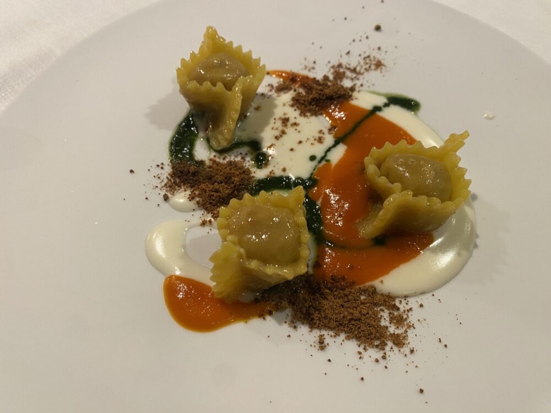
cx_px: 276
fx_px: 398
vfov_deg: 54.9
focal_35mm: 25
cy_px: 206
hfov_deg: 69.4
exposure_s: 1/50
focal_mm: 4.25
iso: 200
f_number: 1.8
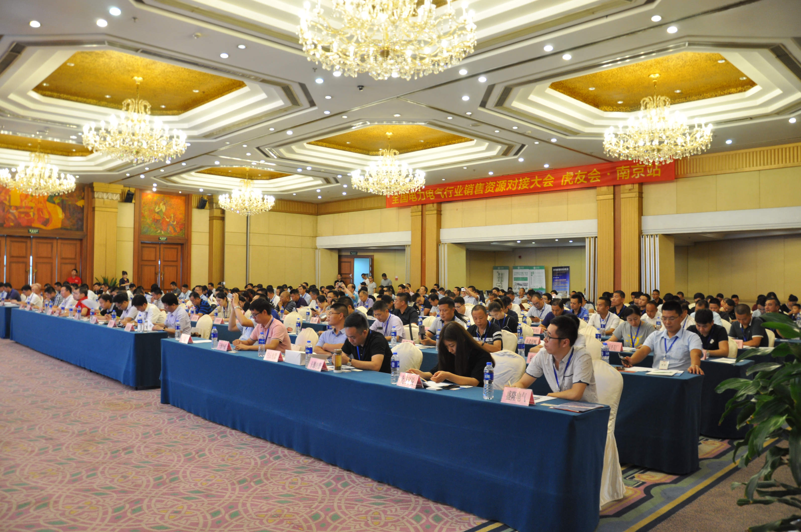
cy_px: 266
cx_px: 400
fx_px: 600
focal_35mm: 27
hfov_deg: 67.4
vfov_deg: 47.8
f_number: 4
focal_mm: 18
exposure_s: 1/15
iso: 400
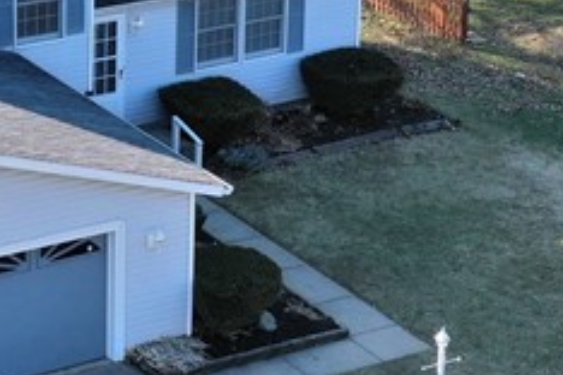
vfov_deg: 10.5
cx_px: 14
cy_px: 47
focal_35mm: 130
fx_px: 2033
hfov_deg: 15.5
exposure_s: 1/200
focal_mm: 10.26
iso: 100
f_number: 5
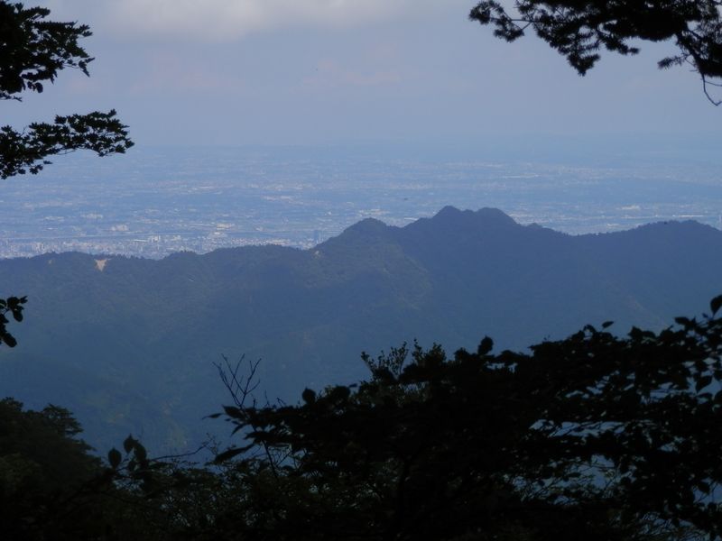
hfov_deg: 18.5
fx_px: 2211
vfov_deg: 14.0
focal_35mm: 106
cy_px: 270
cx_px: 361
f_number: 5
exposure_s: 1/800
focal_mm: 19
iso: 80
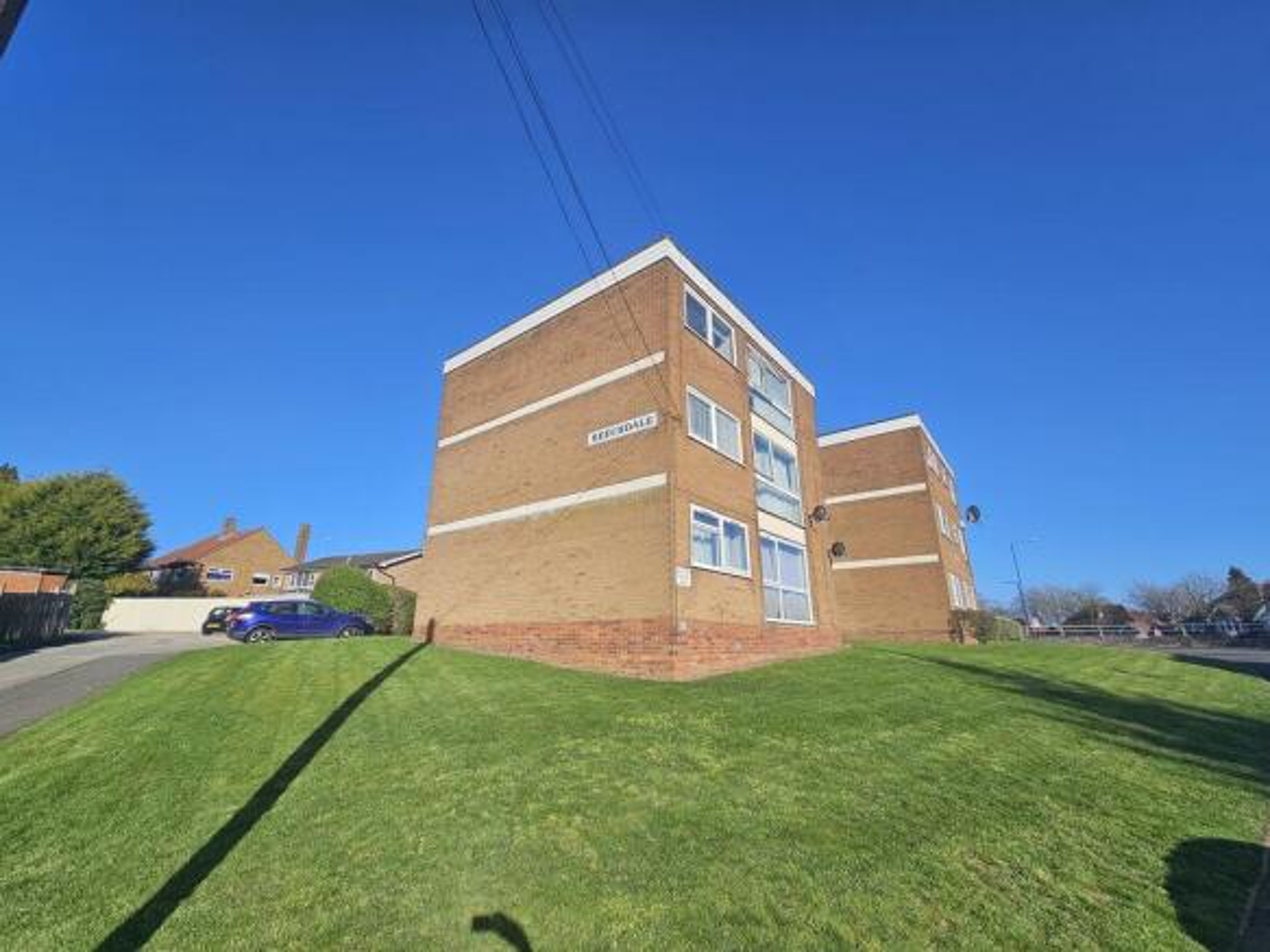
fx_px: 477
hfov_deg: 106.2
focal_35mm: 13
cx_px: 635
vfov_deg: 89.9
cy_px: 476
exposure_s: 1/2805
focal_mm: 2.2
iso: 50
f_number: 2.2
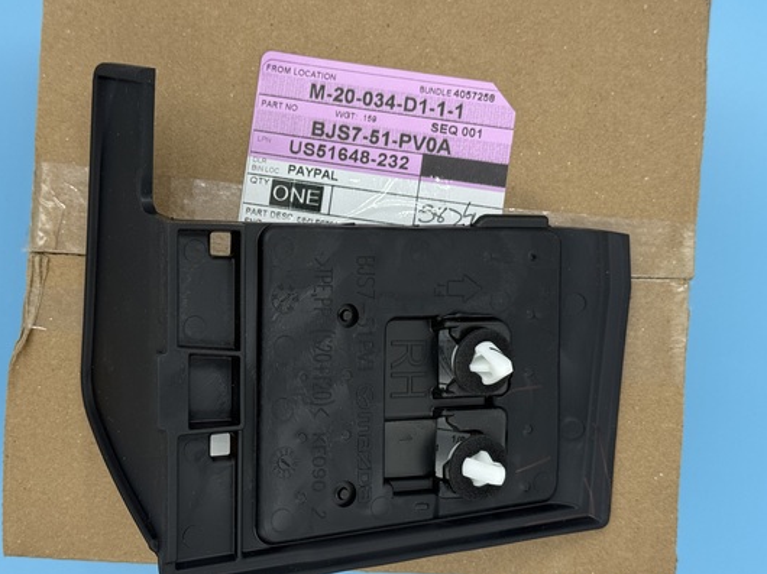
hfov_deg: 33.2
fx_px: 1285
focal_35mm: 58
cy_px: 317
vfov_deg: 25.2
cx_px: 353
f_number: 1.78
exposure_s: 1/1264
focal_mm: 6.76
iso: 64
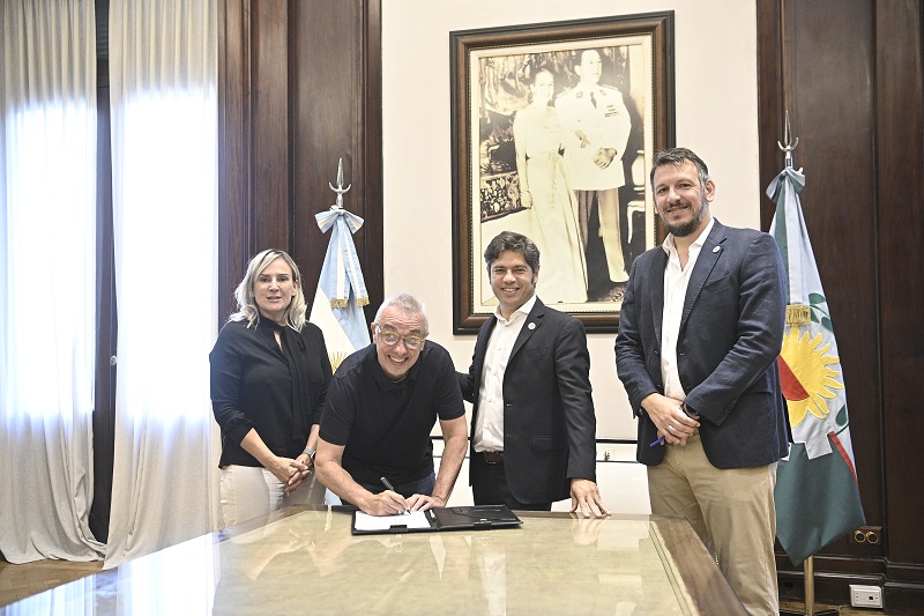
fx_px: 898
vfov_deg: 37.8
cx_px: 462
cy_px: 308
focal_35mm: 35
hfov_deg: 54.4
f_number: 3.5
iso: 5000
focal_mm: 35
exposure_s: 1/160
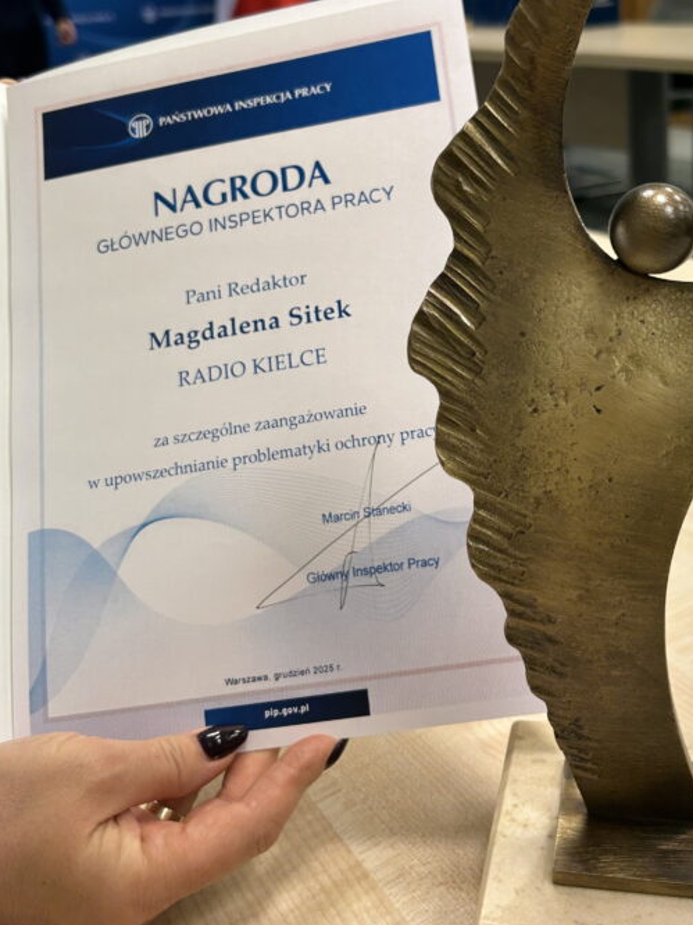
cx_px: 454
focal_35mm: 40
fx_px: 1068
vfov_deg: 46.4
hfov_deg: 35.6
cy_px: 344
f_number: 1.5
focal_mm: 5.7
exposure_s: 1/100
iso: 64
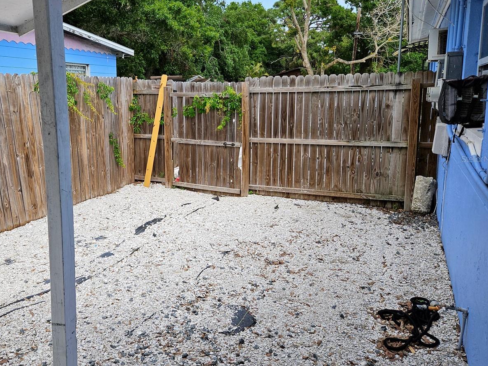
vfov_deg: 45.3
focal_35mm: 31
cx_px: 171
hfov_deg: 57.3
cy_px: 159
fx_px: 437
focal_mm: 5.4
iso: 25
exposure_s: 1/1588
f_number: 1.8
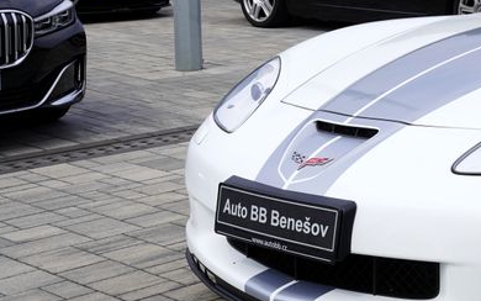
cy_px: 56
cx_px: 603
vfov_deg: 15.6
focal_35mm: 83
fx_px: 1088
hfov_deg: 22.6
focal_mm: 31
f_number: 10
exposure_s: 1/200
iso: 100
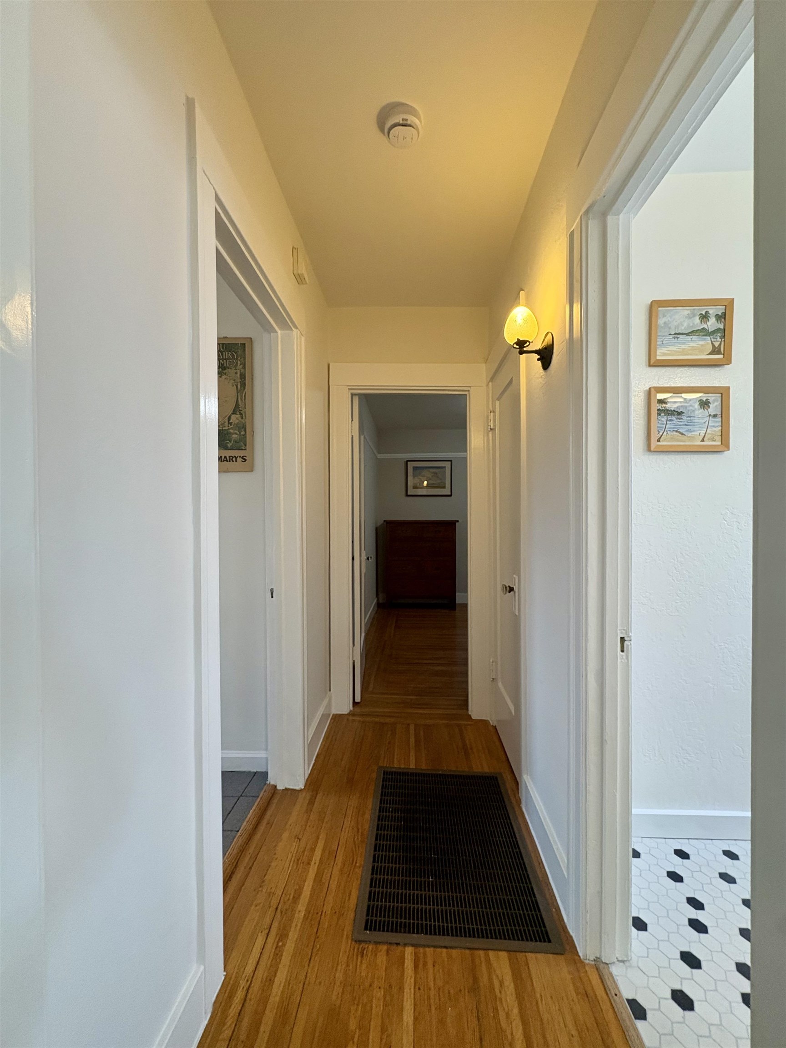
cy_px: 524
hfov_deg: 85.7
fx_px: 424
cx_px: 393
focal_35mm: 14
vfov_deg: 102.1
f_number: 2.2
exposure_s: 1/120
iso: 400
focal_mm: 2.22
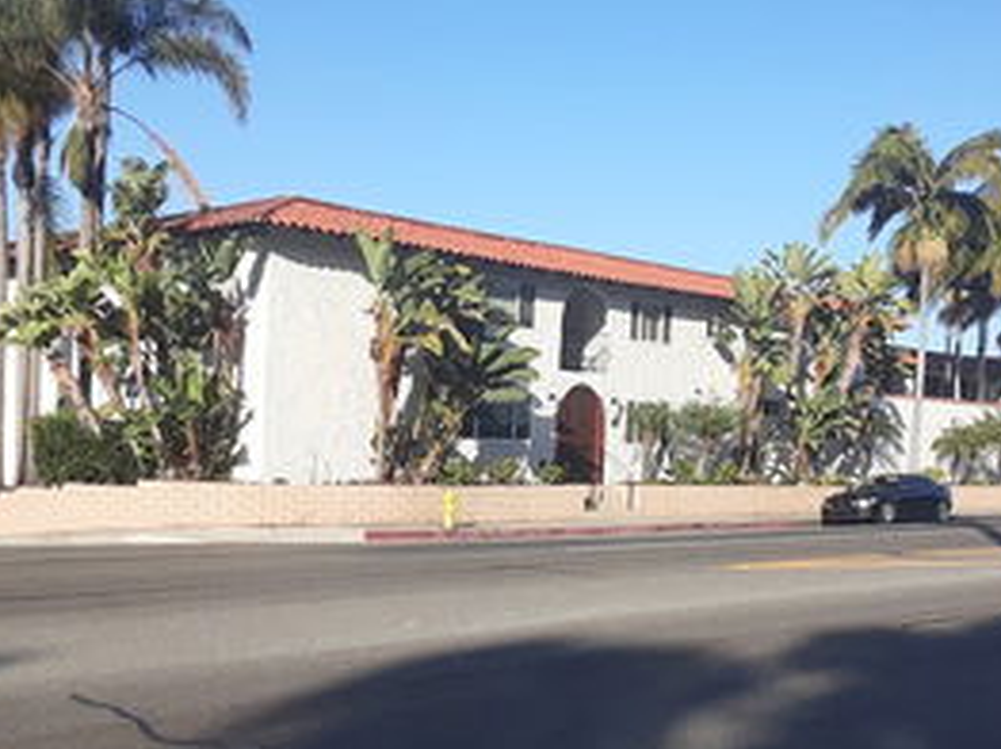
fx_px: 1271
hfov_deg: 42.8
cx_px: 586
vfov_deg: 32.8
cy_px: 424
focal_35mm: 44
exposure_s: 1/1585
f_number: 1.9
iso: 40
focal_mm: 2.91
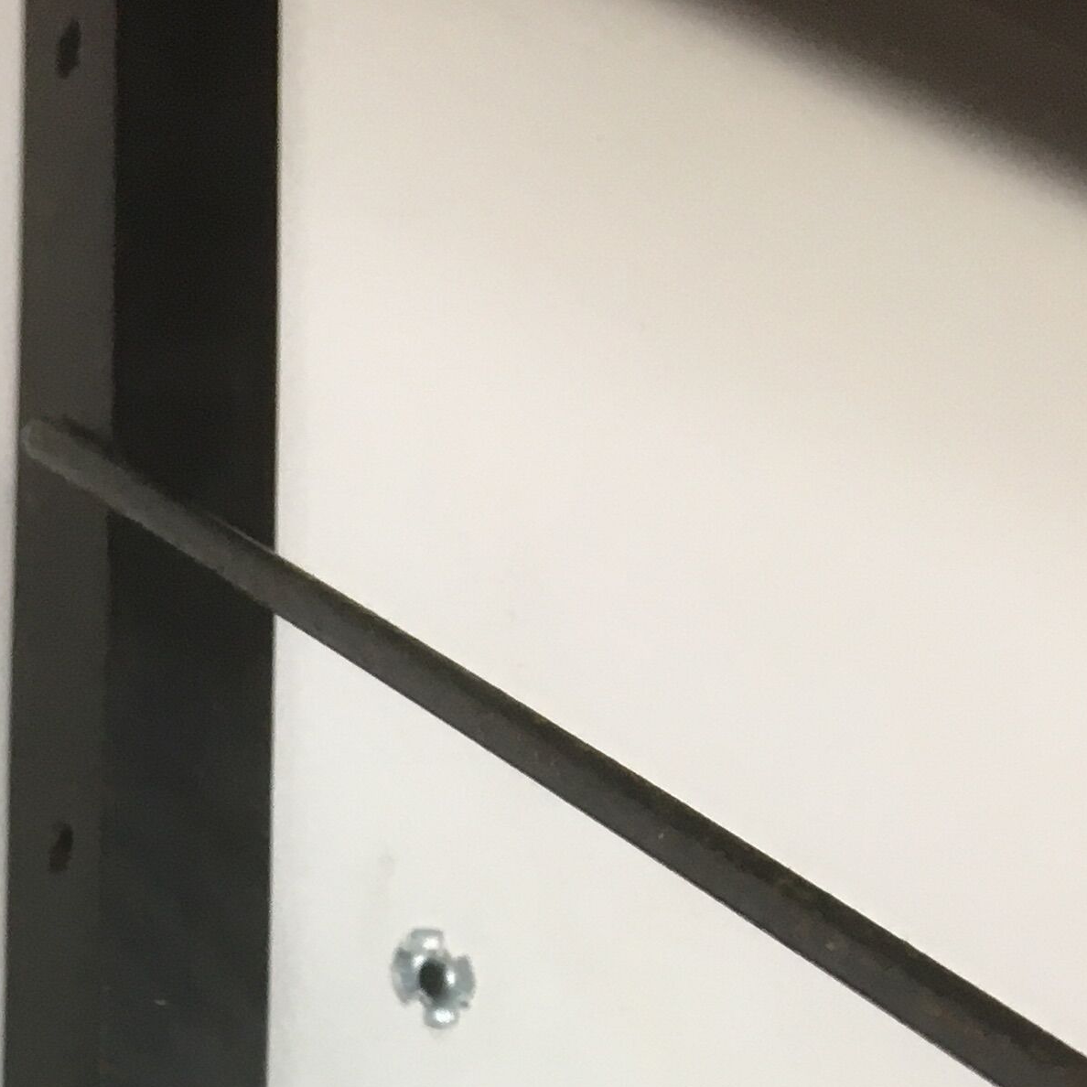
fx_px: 3091
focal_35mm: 87
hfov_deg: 19.4
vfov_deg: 17.3
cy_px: 1786
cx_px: -10
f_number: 2.2
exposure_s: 1/33
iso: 40
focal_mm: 4.15
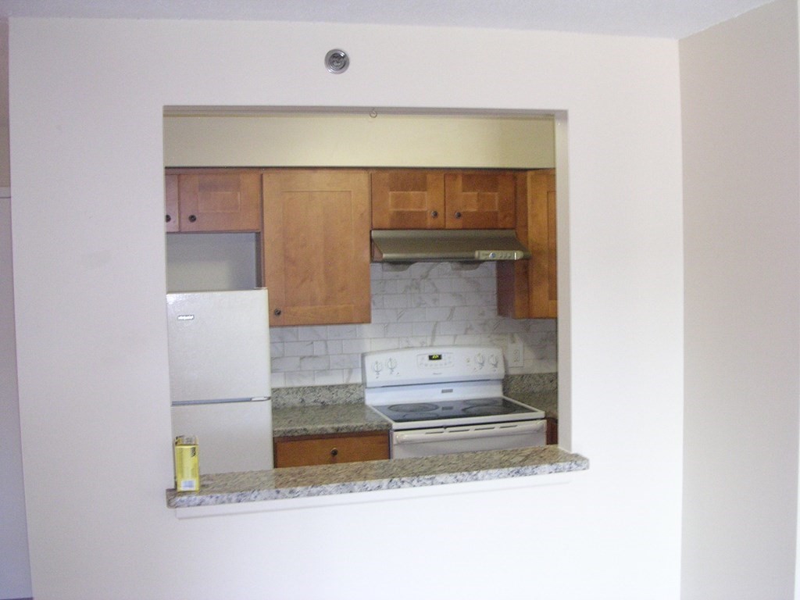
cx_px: 400
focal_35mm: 38
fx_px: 878
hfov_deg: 49.0
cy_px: 300
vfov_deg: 37.7
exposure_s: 1/11.2
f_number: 2.8
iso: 400
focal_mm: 5.8
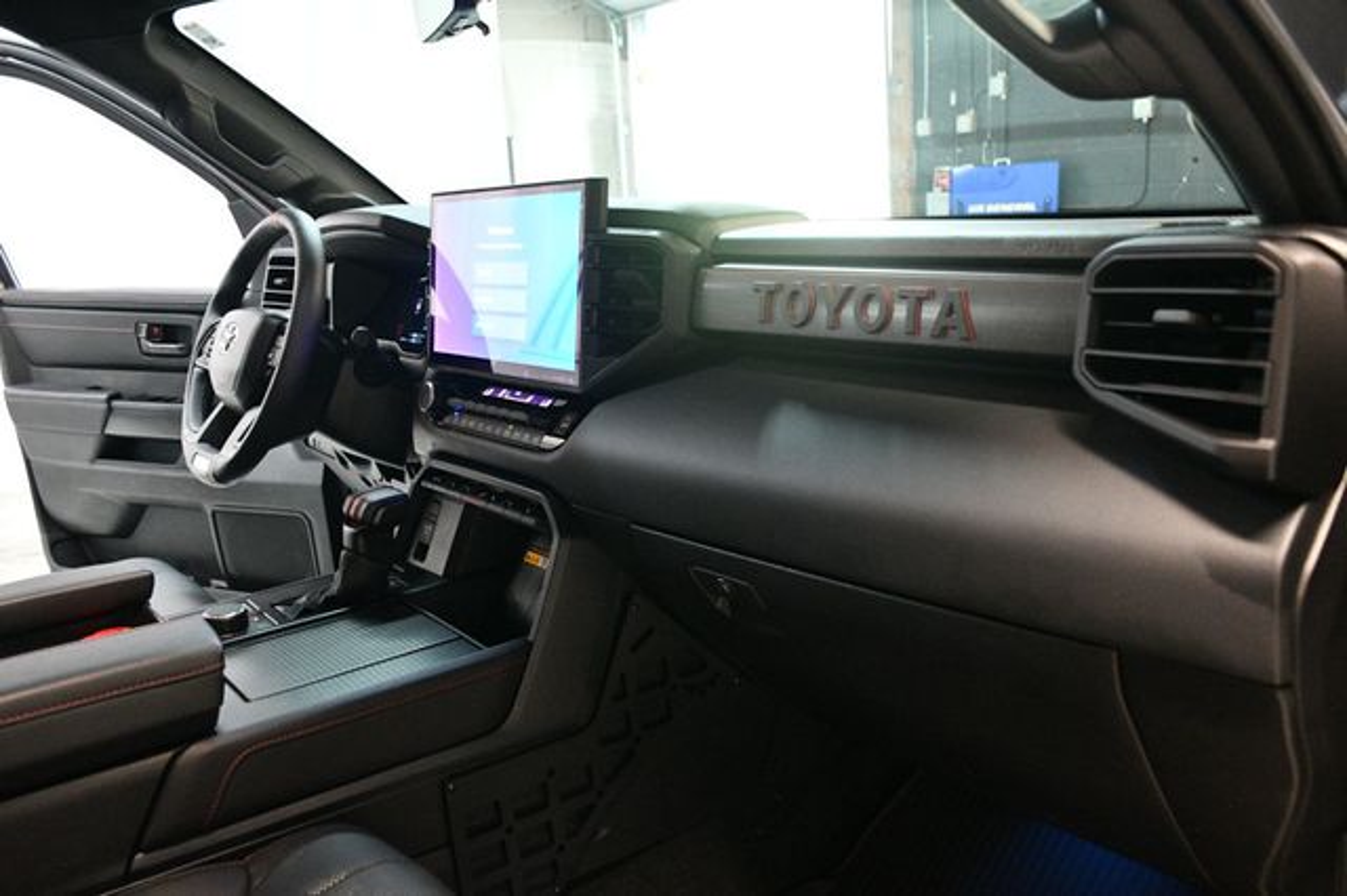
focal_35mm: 30
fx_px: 1122
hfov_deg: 62.0
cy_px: 448
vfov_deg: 43.6
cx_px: 674
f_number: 3.5
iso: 3600
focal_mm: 20
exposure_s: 1/60
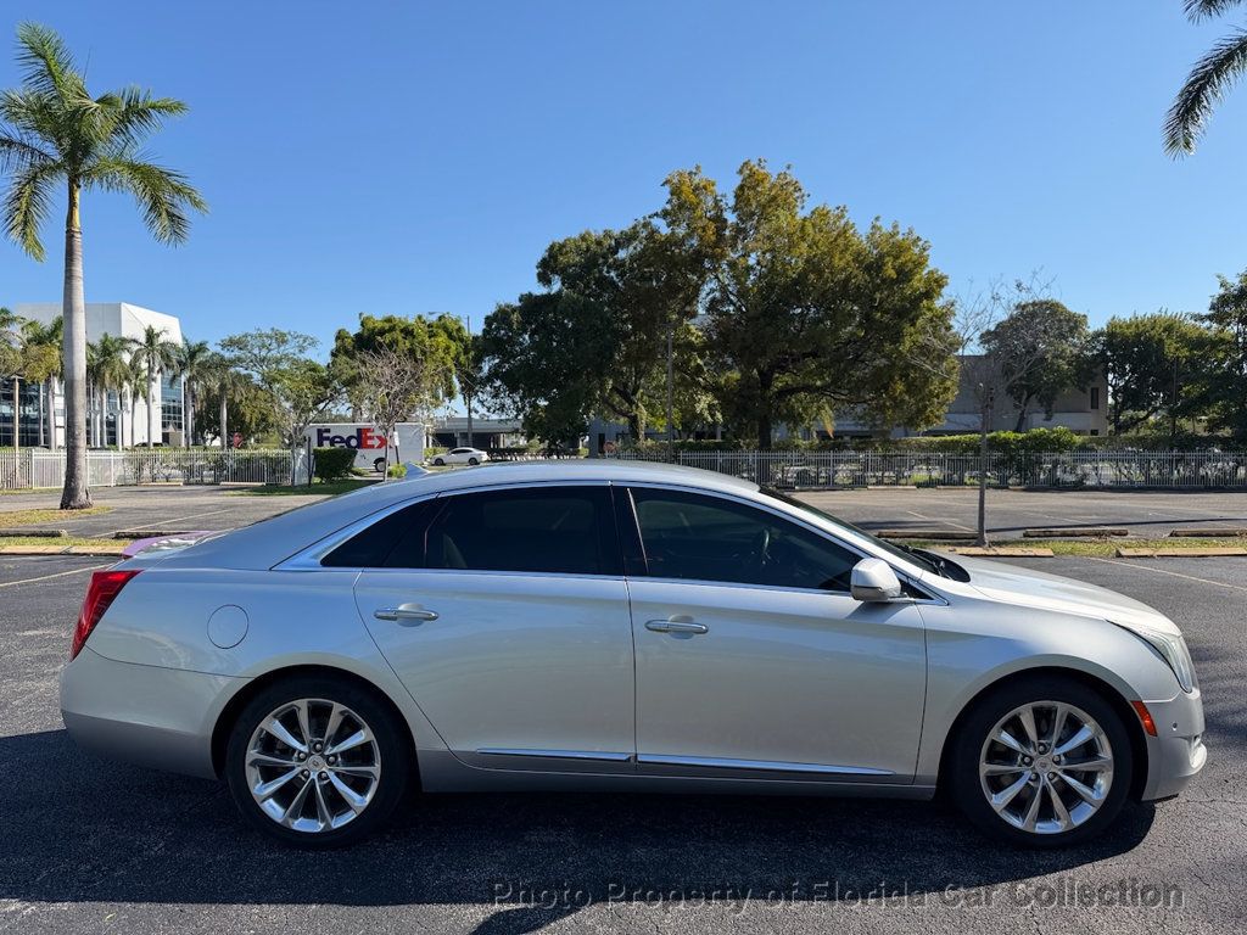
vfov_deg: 56.8
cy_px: 468
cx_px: 624
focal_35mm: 24
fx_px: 865
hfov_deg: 71.6
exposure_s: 1/3425
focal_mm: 6.76
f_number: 1.78
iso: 80
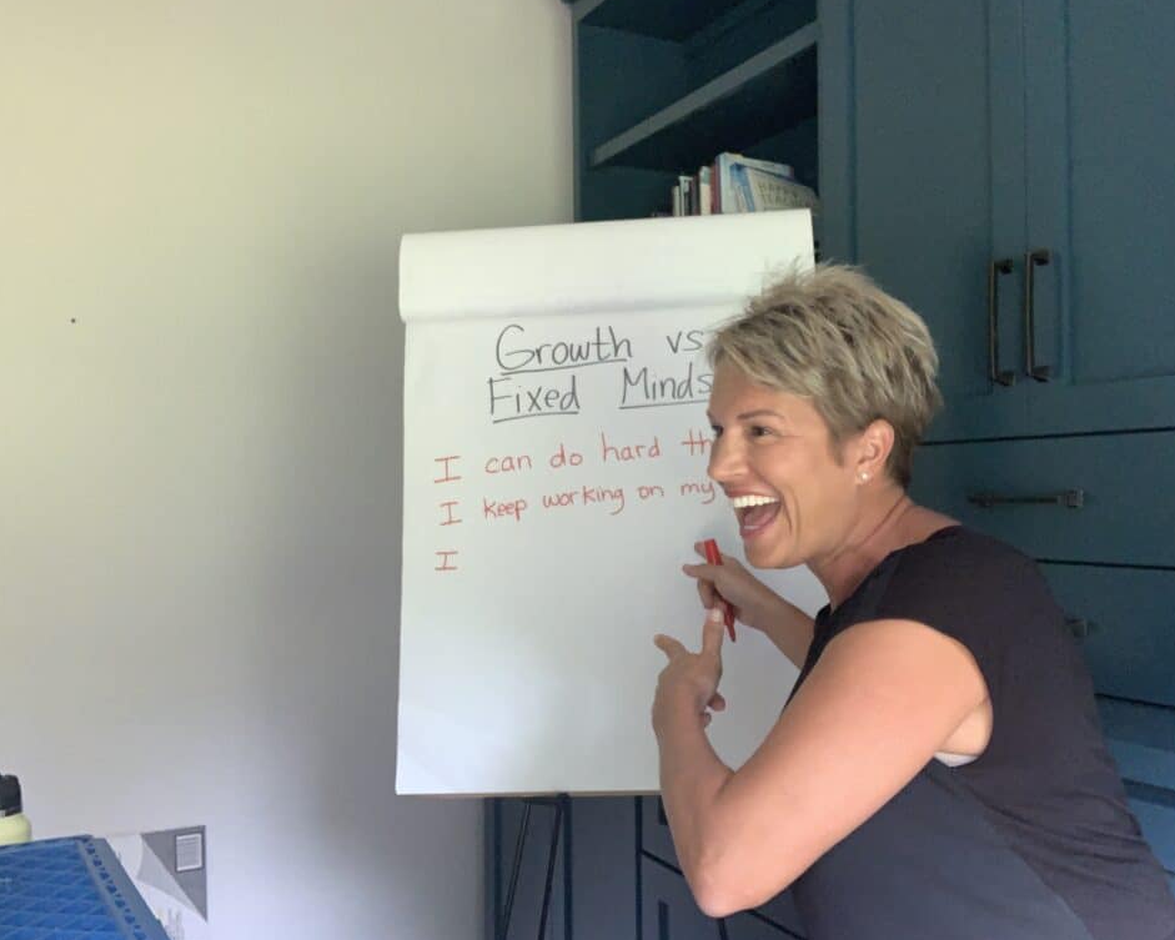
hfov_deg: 52.8
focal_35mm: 34
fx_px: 1182
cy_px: 466
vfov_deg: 43.4
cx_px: 634
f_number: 2.2
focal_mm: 2.87
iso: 160
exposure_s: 1/60
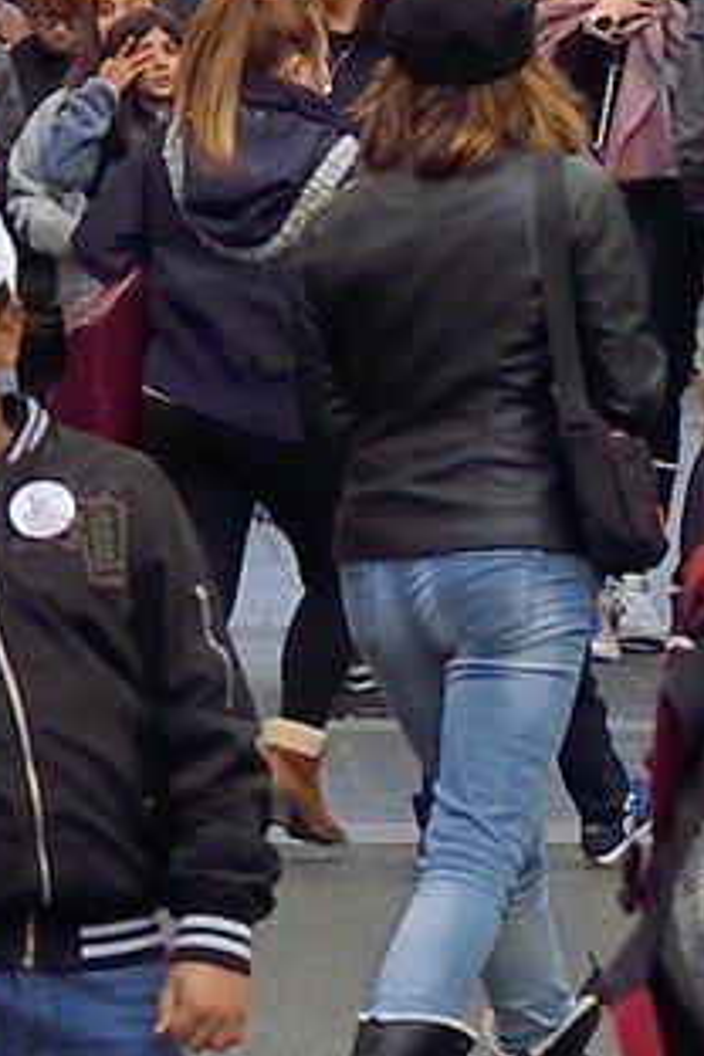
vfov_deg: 5.2
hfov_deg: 3.6
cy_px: -1107
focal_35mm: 385
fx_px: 11292
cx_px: 7
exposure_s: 1/250
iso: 800
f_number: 7.1
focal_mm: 50
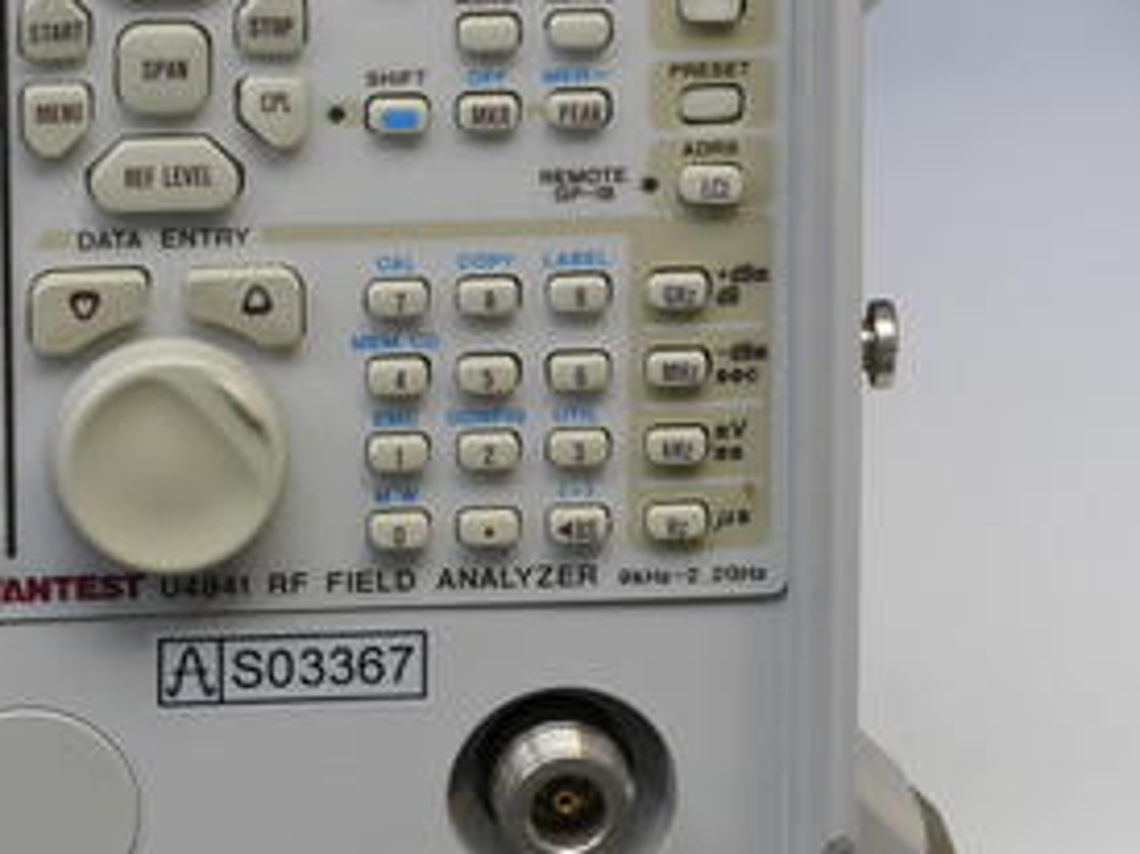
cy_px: 485
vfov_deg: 4.7
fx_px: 10435
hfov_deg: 6.2
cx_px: 323
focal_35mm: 317
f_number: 9
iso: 400
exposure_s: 1/13
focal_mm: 109
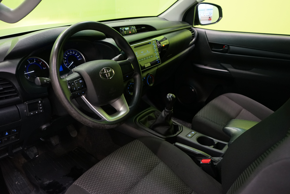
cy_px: 97
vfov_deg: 43.6
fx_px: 242
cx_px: 145
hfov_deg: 61.9
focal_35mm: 30
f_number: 5.6
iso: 2500
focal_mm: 30
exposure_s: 1/30
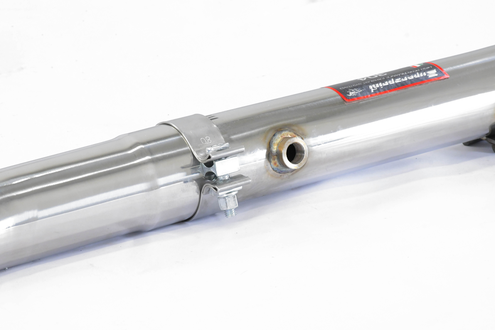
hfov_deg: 13.1
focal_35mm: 157
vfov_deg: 8.7
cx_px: 248
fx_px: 2159
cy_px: 165
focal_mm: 105
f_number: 14
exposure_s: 1/80
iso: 3200
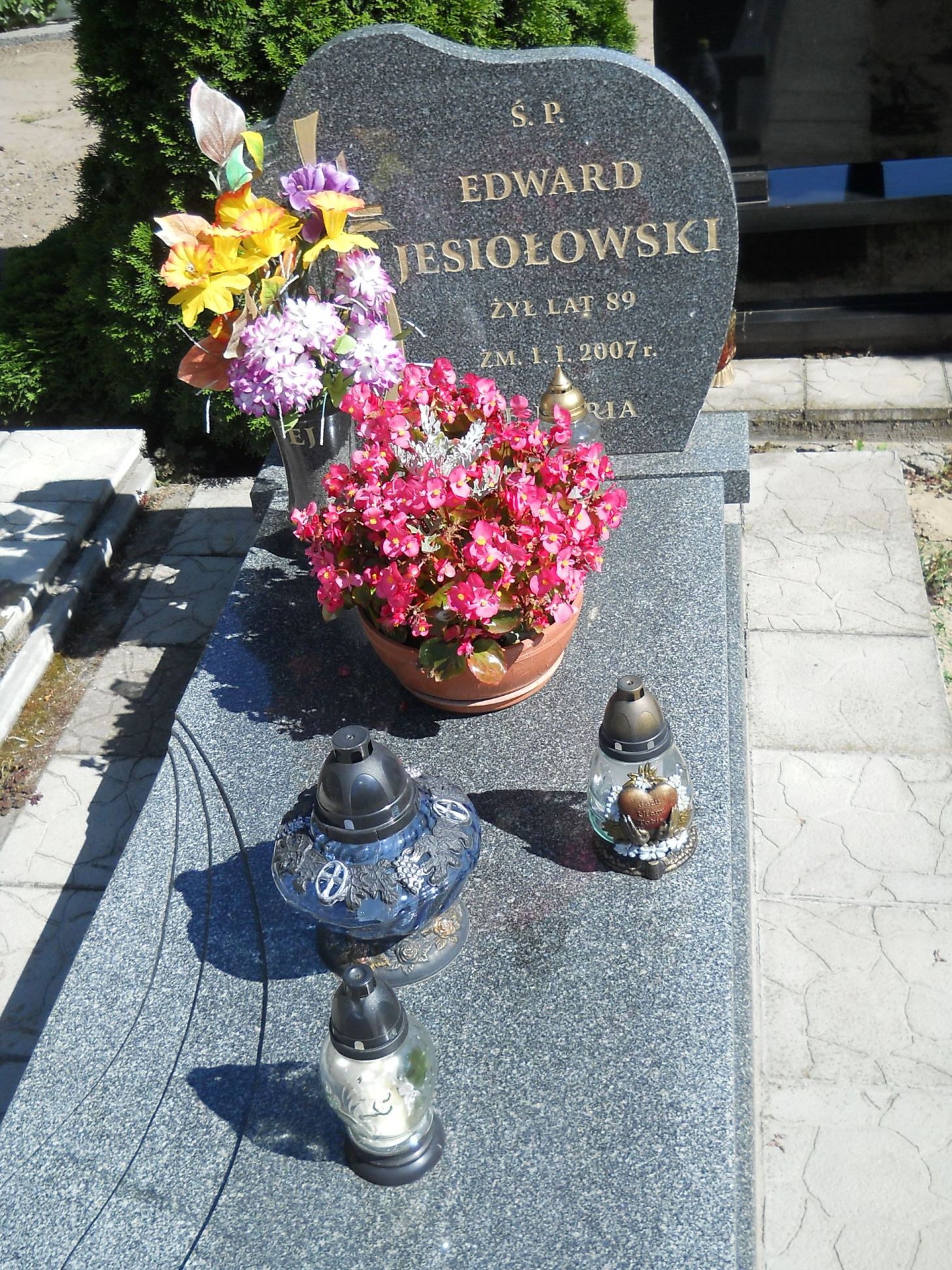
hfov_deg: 35.1
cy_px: 635
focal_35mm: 41
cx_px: 476
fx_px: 1503
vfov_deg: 45.8
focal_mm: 6.72
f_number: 5.5
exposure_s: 1/200
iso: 80
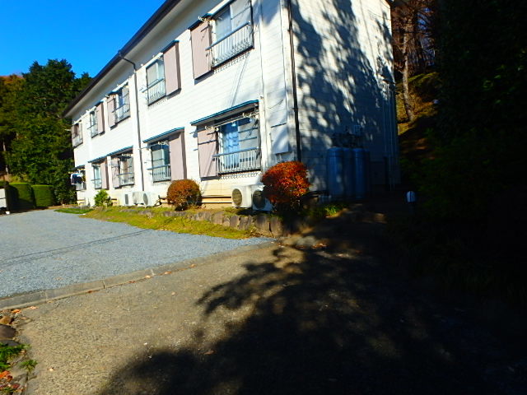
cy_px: 198
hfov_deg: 79.0
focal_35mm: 21
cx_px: 264
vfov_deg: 63.4
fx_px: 320
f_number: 6
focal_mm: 3.7
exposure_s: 1/400
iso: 125
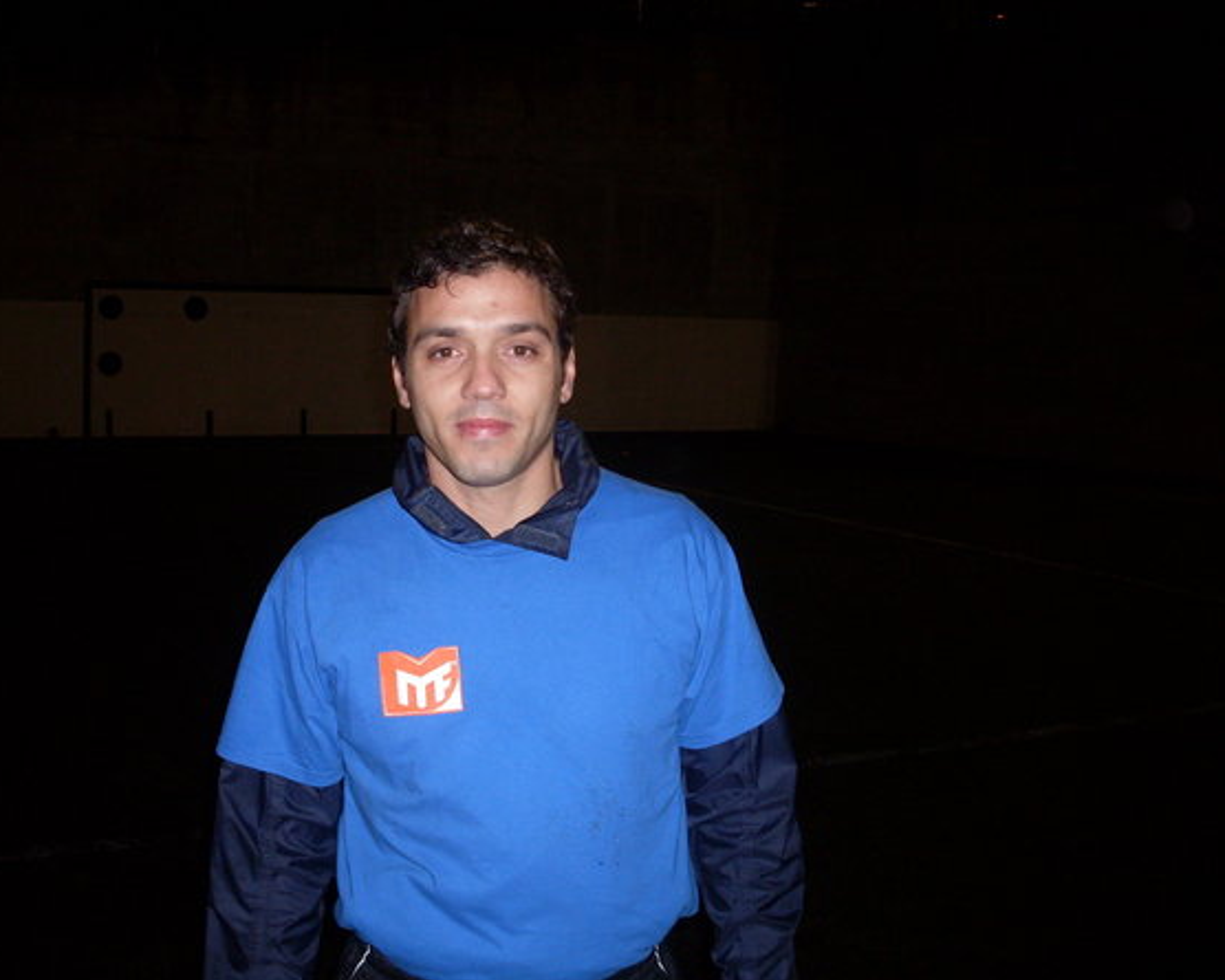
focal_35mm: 40
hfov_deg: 45.8
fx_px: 1450
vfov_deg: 37.3
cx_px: 575
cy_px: 489
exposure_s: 1/45
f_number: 2.8
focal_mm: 6.3
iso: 100
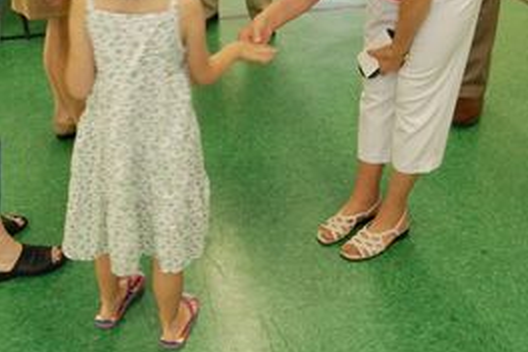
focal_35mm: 50
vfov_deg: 26.7
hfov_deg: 39.6
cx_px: 264
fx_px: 733
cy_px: 100
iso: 1600
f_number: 5.6
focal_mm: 22
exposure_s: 1/25
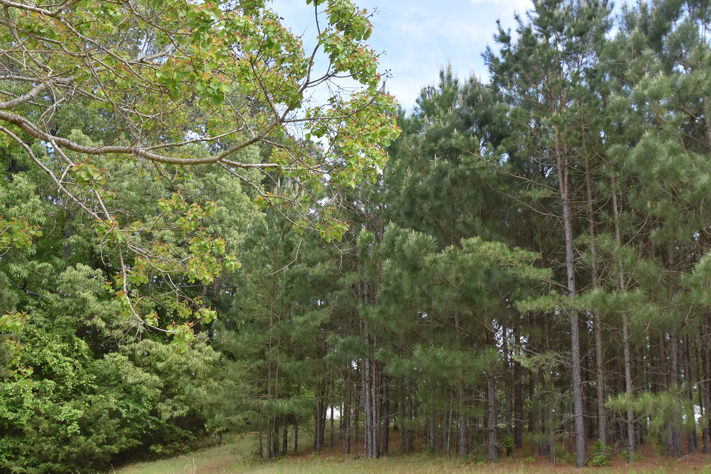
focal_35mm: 35
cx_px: 409
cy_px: 261
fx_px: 691
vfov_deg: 37.8
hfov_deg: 54.2
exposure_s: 1/500
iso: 560
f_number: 8
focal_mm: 18
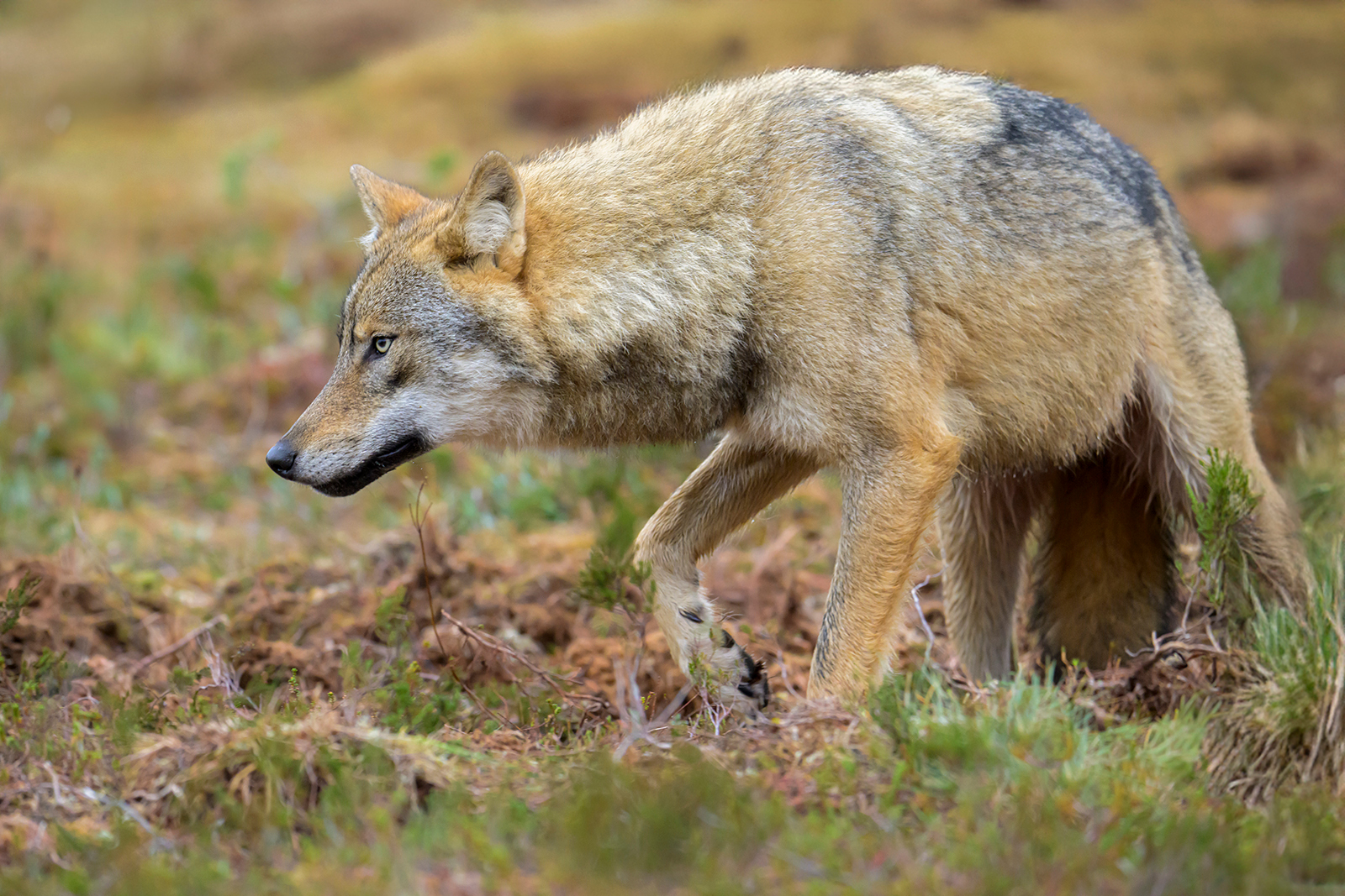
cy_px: 448
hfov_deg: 5.2
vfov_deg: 3.4
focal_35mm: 400
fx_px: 14945
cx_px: 672
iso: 5600
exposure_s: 1/800
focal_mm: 400
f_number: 5.6
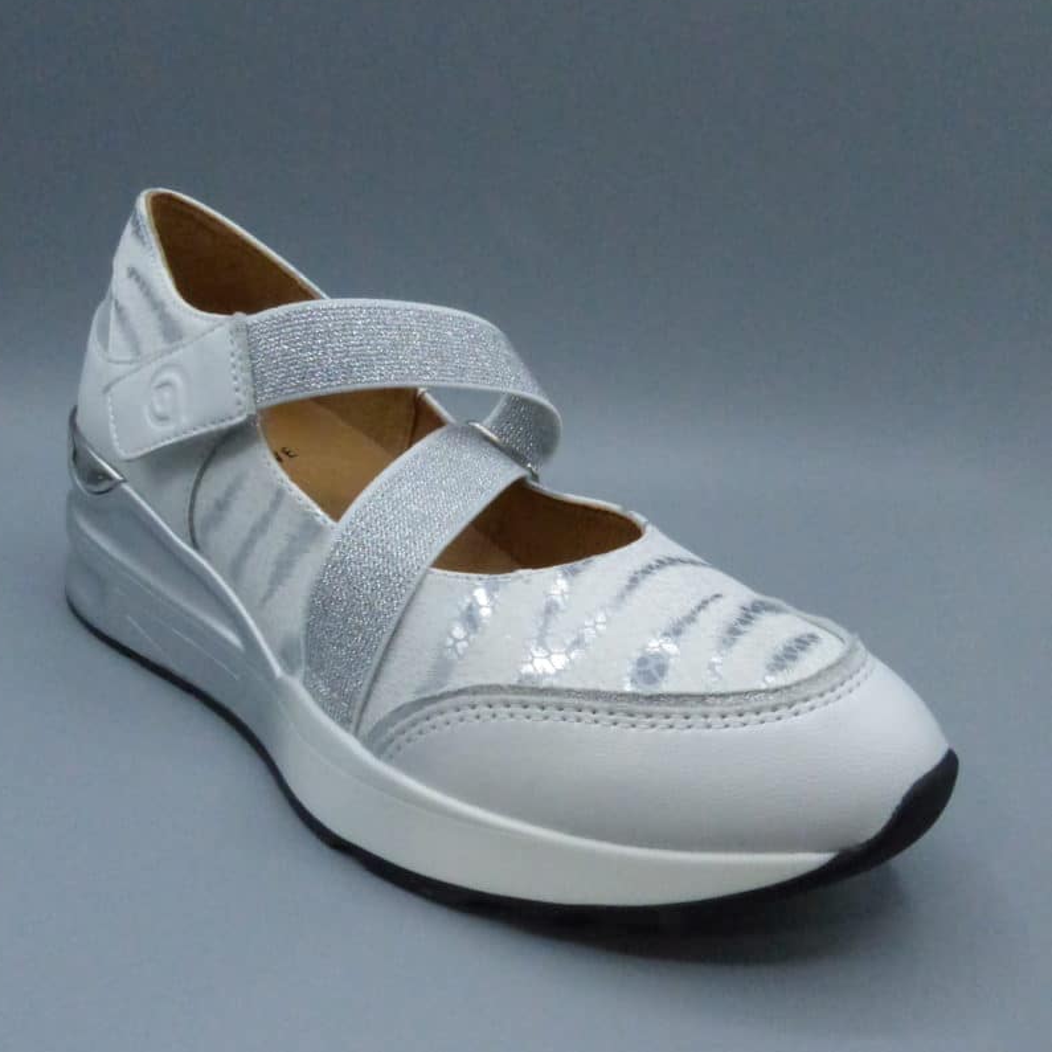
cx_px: 517
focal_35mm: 30
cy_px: 548
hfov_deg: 54.0
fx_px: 1031
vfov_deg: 54.0
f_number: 7.1
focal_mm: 4.5
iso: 1600
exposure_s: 1/1300
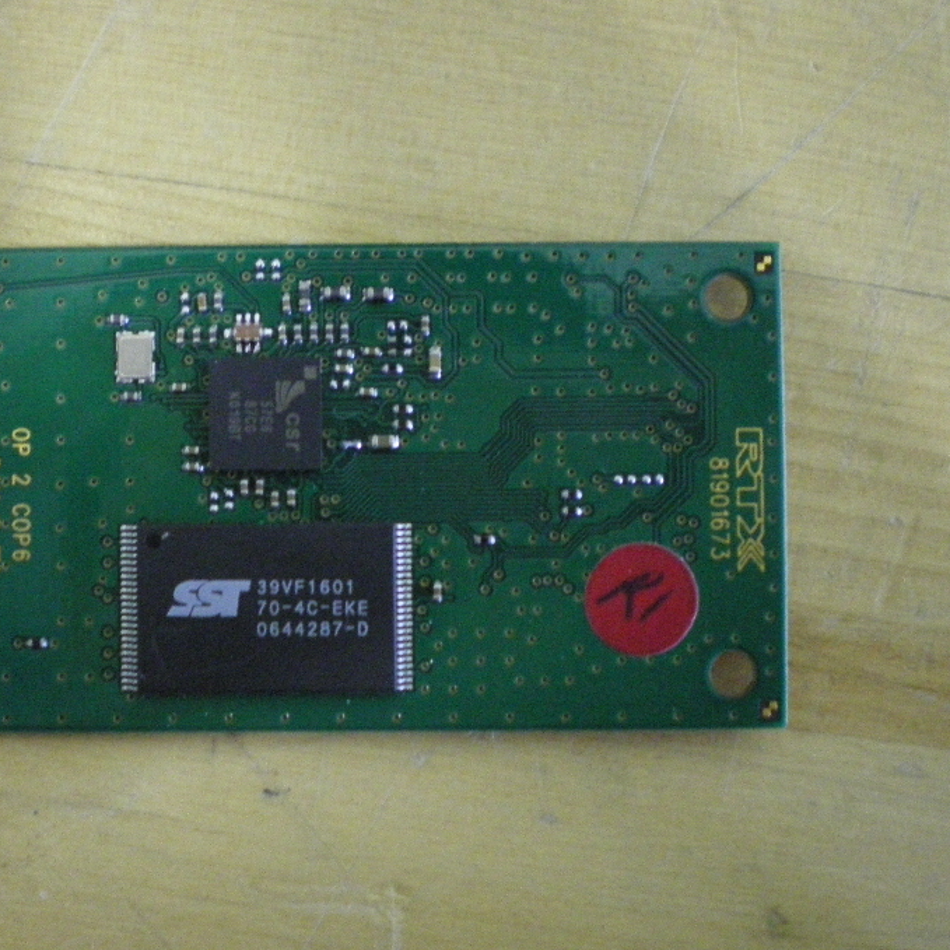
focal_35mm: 48
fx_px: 1490
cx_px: 270
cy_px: 495
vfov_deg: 35.4
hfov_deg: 34.8
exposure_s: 1/40
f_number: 3.1
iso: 800
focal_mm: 6.3
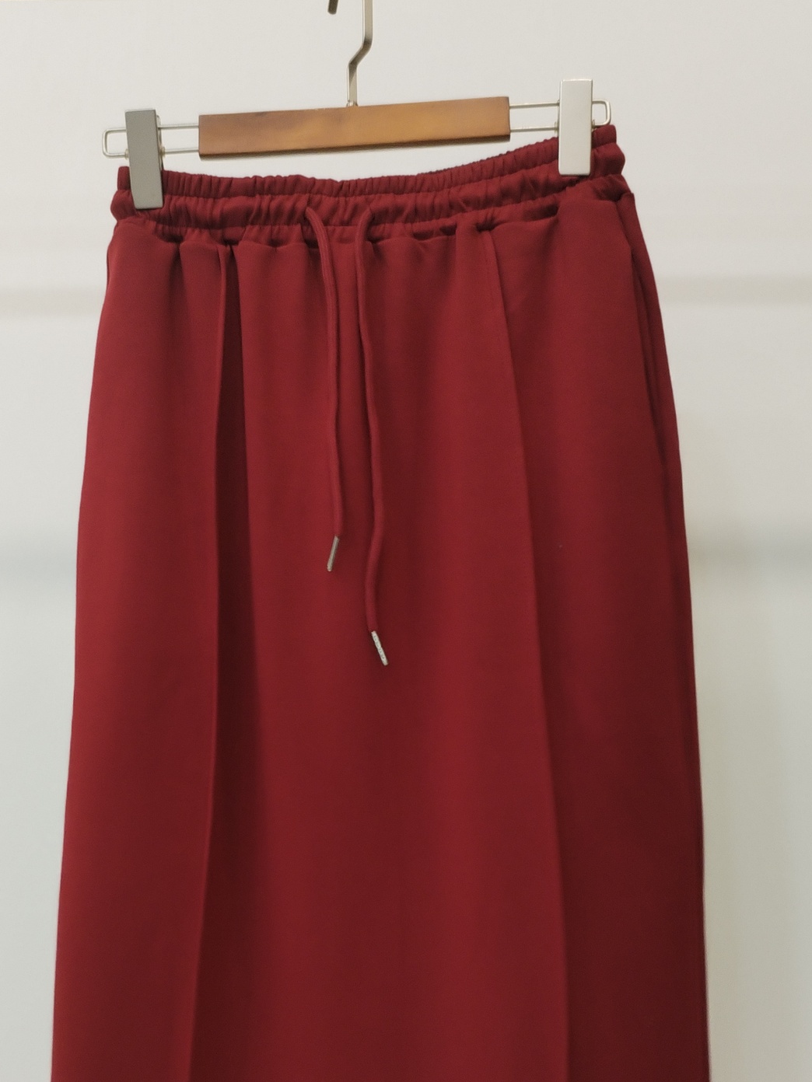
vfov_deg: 37.7
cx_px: 345
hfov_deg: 29.1
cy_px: 745
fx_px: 1564
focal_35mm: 50
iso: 319
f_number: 1.8
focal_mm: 4.75
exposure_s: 1/50
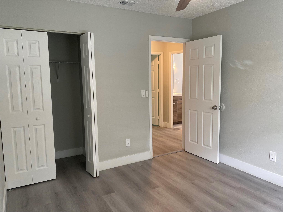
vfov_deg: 53.1
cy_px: 106
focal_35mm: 26
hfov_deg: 67.3
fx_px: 213
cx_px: 142
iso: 125
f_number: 1.8
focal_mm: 4.25
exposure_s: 1/60
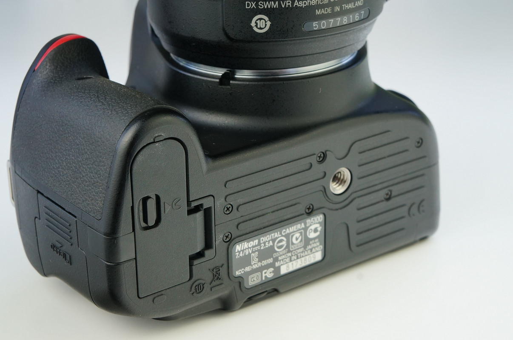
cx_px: 256
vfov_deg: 18.9
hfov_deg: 28.1
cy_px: 170
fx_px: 1024
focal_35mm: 72
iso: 400
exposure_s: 1/13
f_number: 11
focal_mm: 48
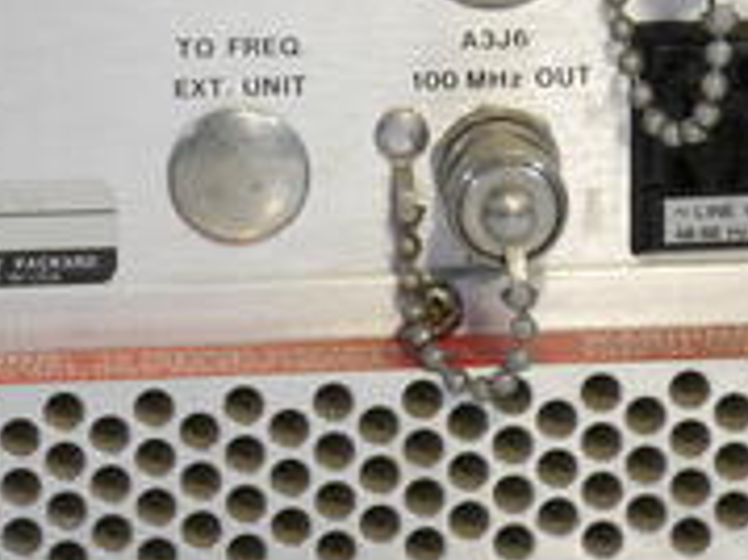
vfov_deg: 3.1
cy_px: 238
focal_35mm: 487
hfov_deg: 4.1
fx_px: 10516
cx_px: 673
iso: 400
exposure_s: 1/2.5
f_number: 14
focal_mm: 109
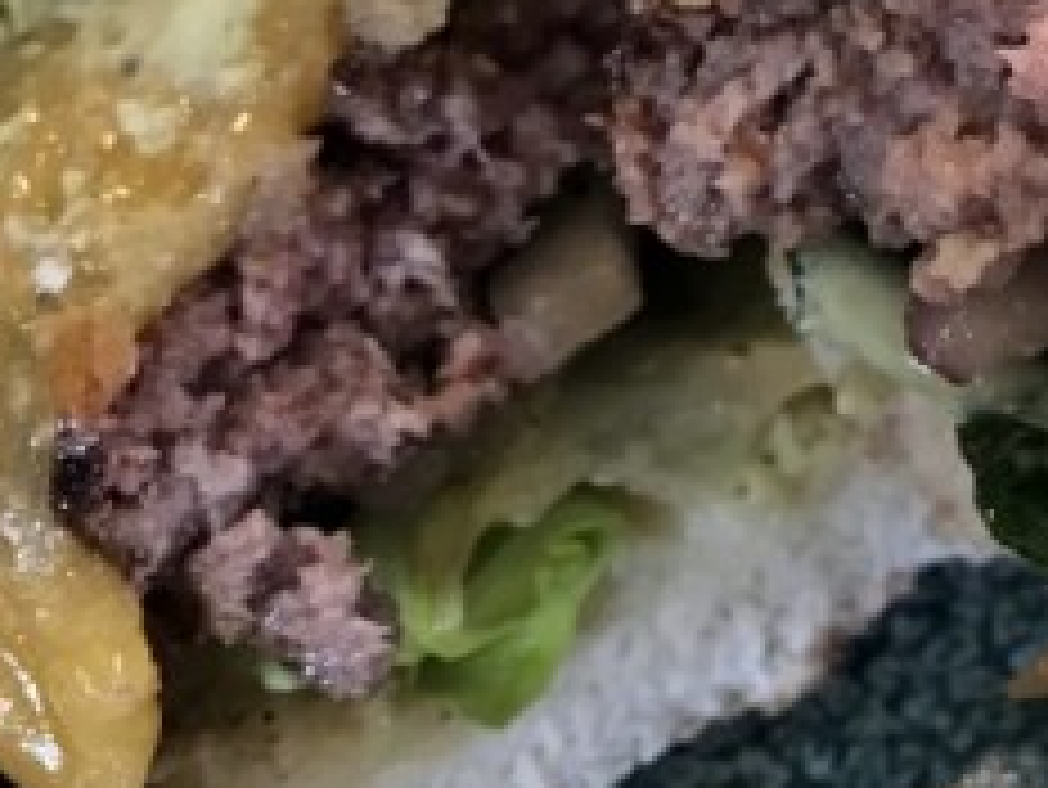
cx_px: 1358
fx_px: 2544
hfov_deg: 21.1
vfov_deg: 17.3
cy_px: 83
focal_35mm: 84
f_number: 1.8
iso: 50
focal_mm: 3.99
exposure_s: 1/15
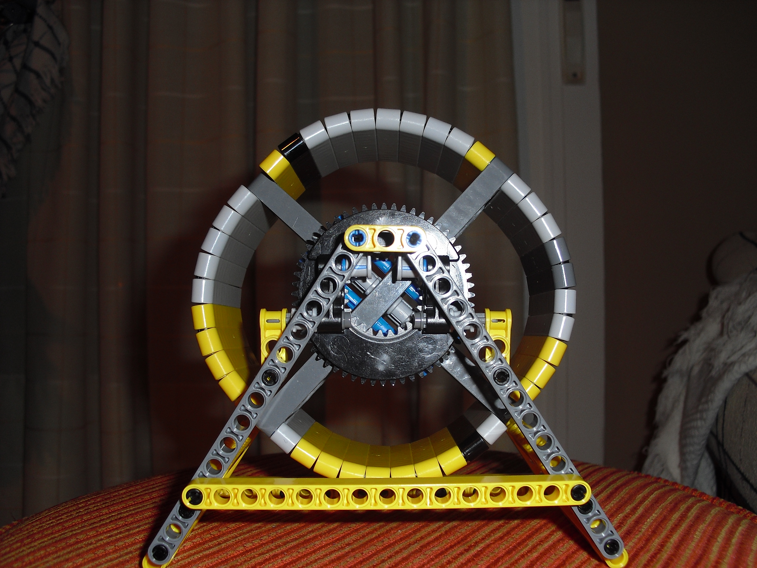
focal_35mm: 36
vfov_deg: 39.7
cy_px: 284
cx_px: 378
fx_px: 787
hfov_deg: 51.4
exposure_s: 1/60
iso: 100
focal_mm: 6.3
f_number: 3.1
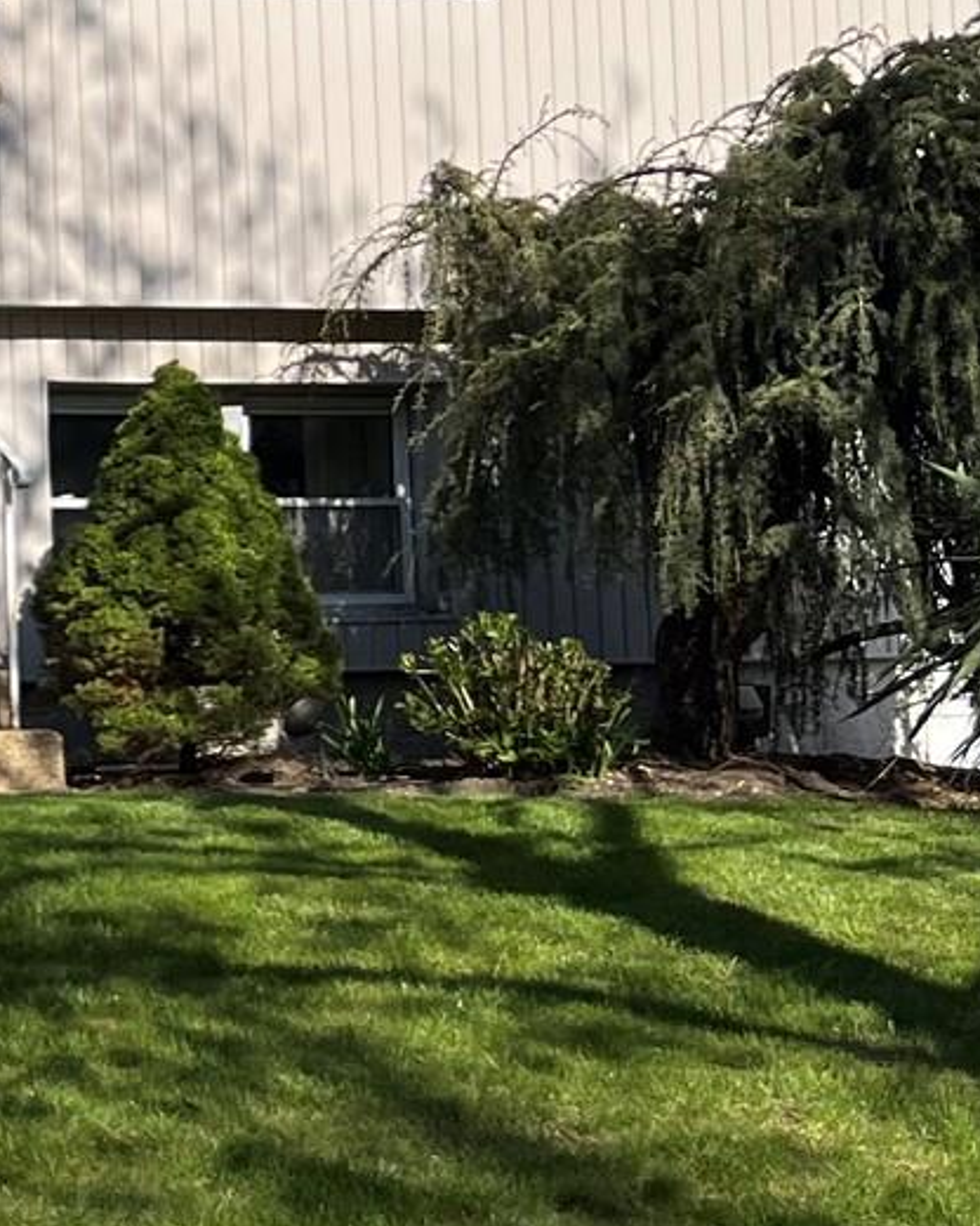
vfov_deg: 19.2
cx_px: -537
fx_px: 3626
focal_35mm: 100
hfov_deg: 14.3
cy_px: 554
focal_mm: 5.7
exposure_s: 1/4115
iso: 50
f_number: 1.5
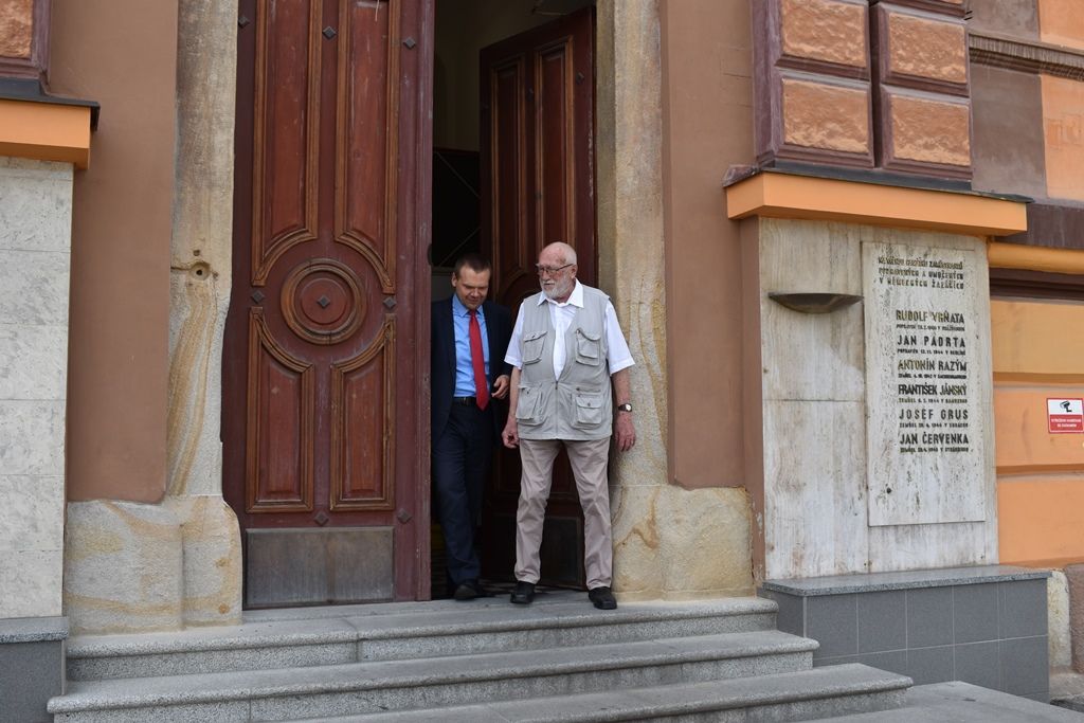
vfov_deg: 36.9
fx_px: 1084
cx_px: 542
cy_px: 362
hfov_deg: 53.1
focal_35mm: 36
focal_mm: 24
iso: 100
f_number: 7.1
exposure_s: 1/200
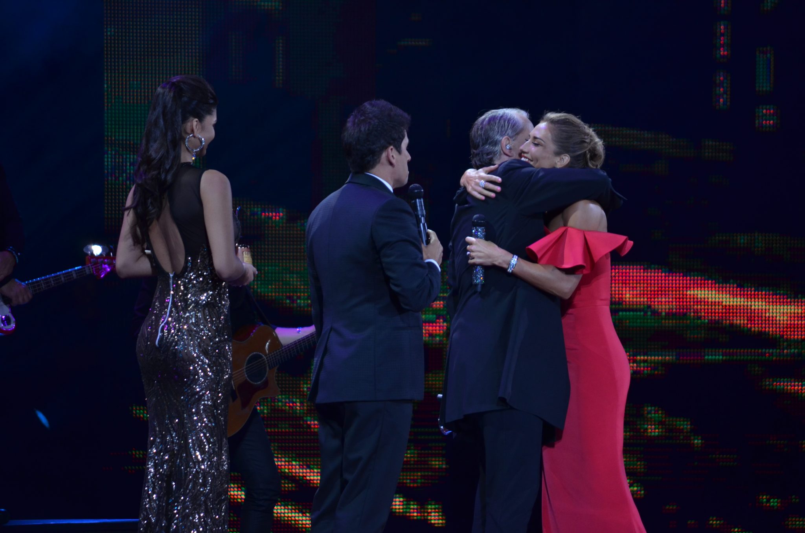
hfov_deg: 6.9
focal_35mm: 300
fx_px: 6694
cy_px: 266
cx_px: 402
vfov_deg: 4.6
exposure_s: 1/125
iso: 800
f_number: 5.6
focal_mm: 200
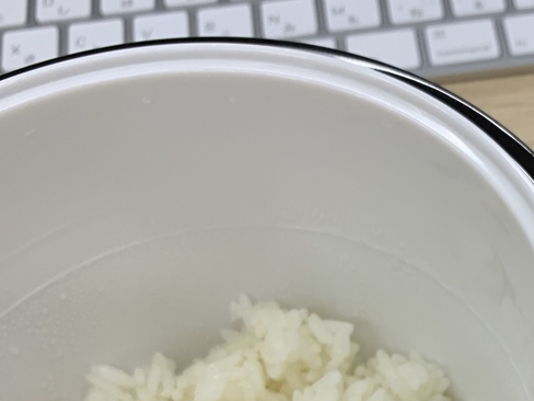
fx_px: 987
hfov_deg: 28.3
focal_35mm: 64
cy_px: 474
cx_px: 541
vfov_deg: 21.4
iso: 80
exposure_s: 1/100
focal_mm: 4.25
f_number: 1.8
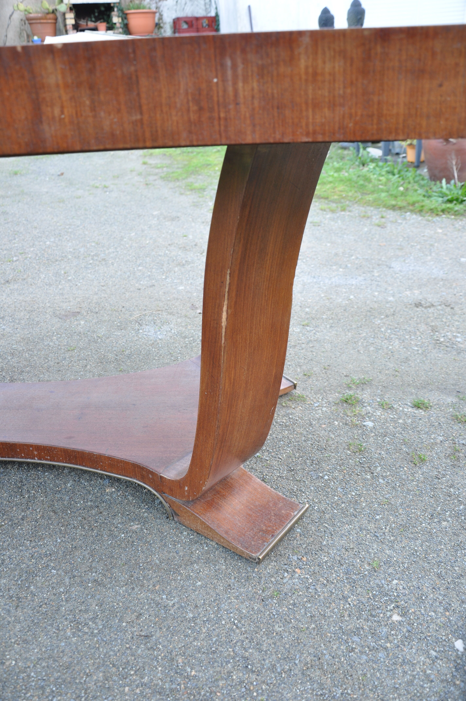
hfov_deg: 41.6
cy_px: 350
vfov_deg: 59.6
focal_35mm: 32
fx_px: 613
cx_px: 233
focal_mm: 21
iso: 250
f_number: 4.8
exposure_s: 1/20
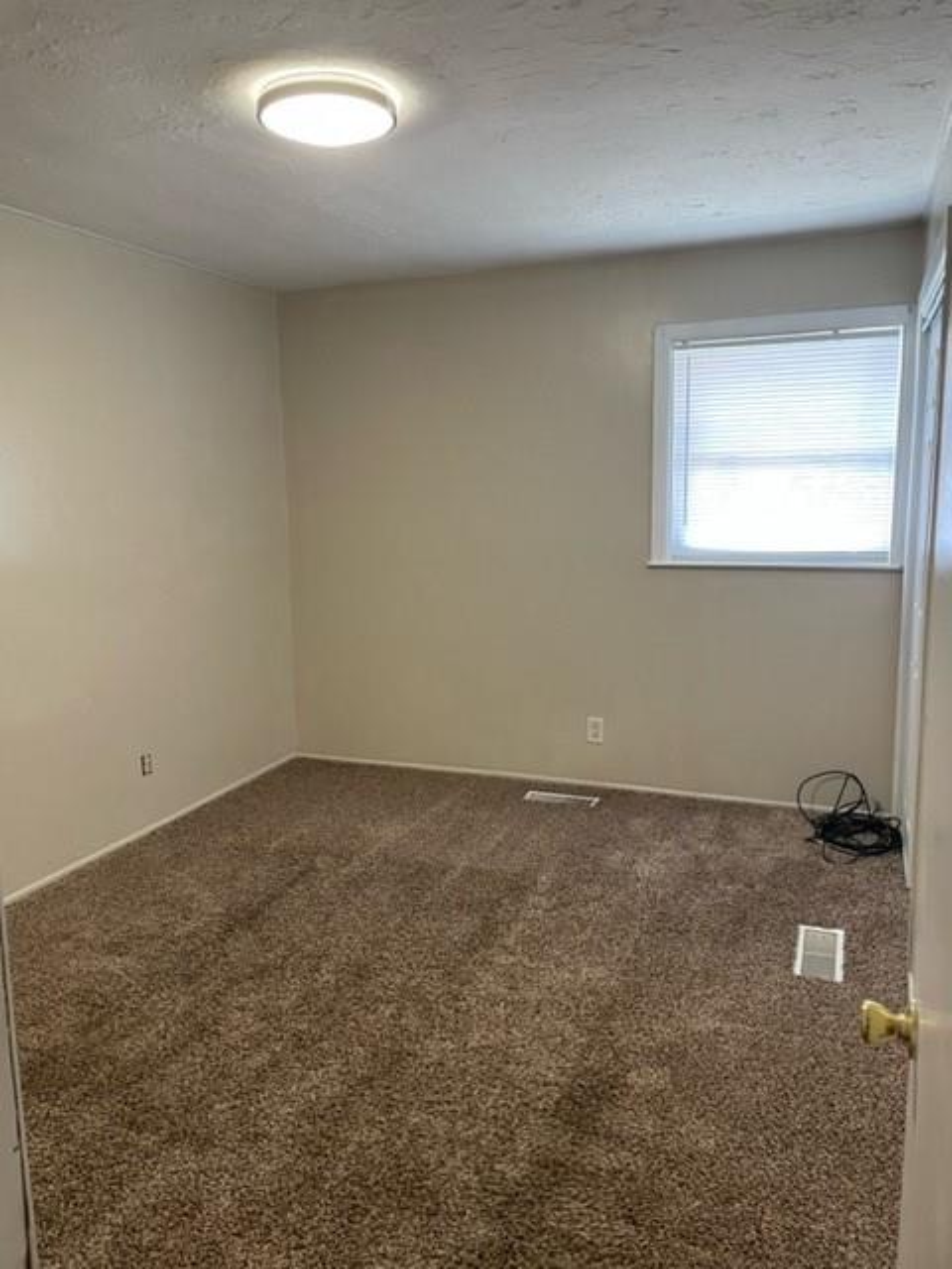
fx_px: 953
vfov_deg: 67.3
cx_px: 476
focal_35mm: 26
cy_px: 634
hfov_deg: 53.1
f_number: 1.6
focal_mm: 4.2
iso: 125
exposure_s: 1/60
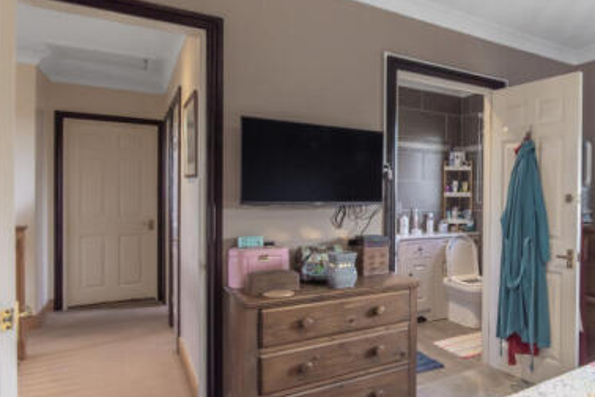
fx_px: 430
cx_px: 507
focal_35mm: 26
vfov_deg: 49.6
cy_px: 202
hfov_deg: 61.3
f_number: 8
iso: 400
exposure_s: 1/30
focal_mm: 15
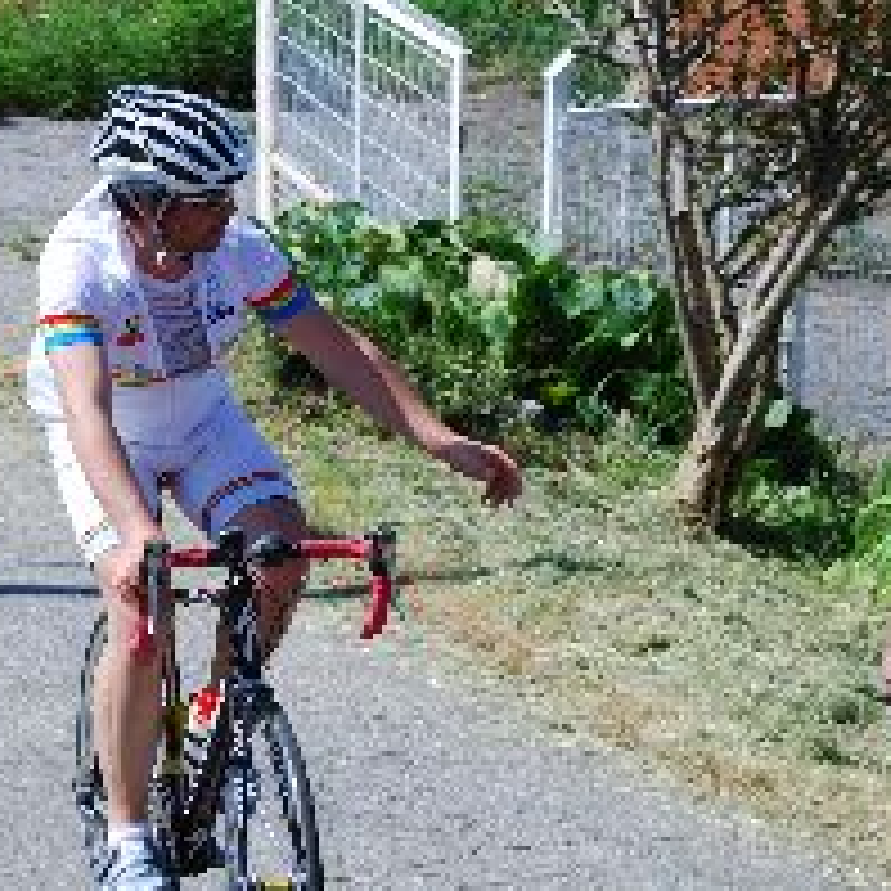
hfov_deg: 8.1
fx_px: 6318
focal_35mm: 217
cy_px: 416
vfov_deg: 8.1
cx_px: 225
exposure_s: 1/125
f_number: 10
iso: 100
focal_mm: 75
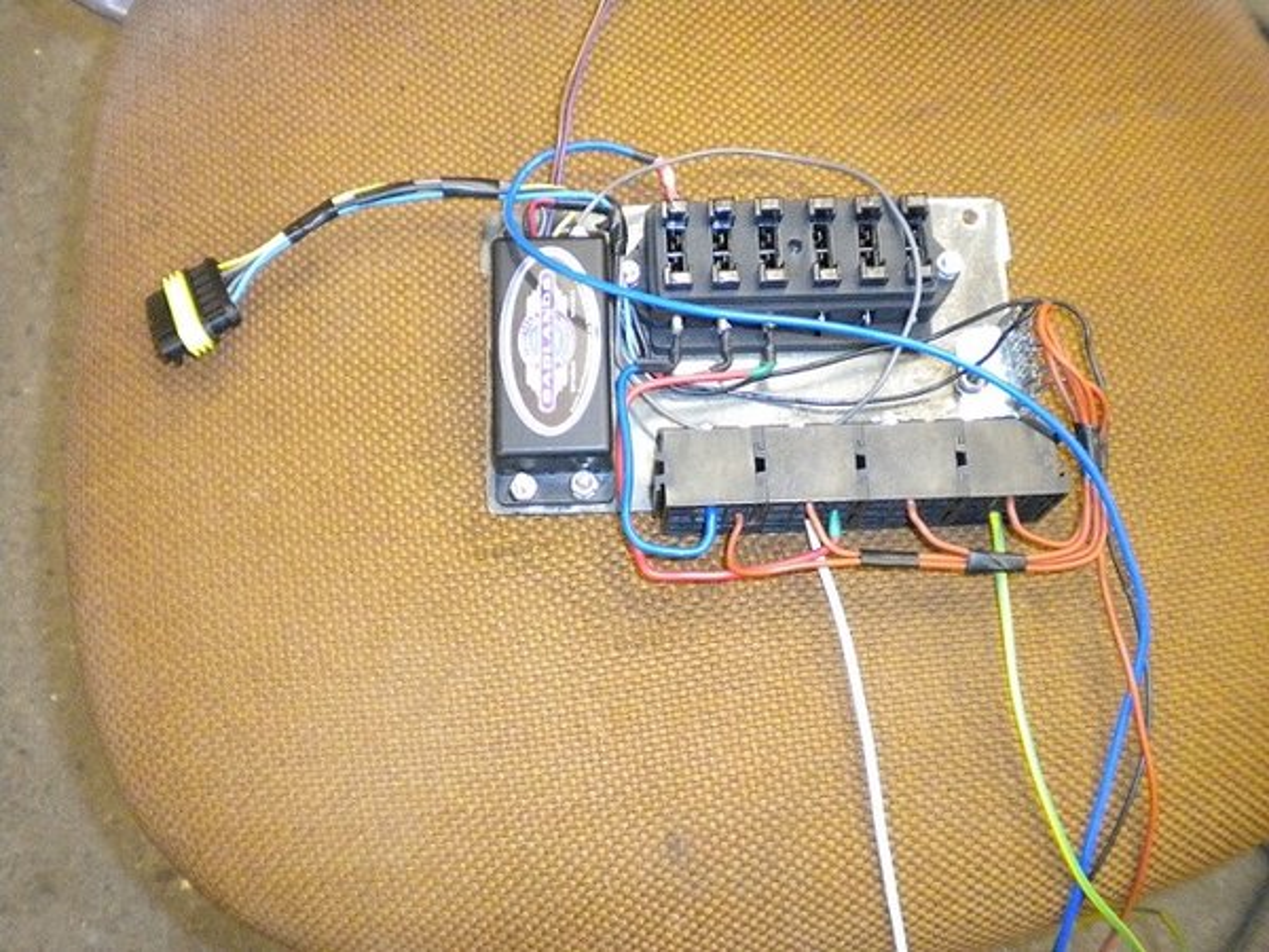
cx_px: 634
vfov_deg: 35.1
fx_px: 1503
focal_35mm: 41
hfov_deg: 45.8
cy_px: 476
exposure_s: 1/47.2
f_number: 3.5
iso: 800
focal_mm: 7.4
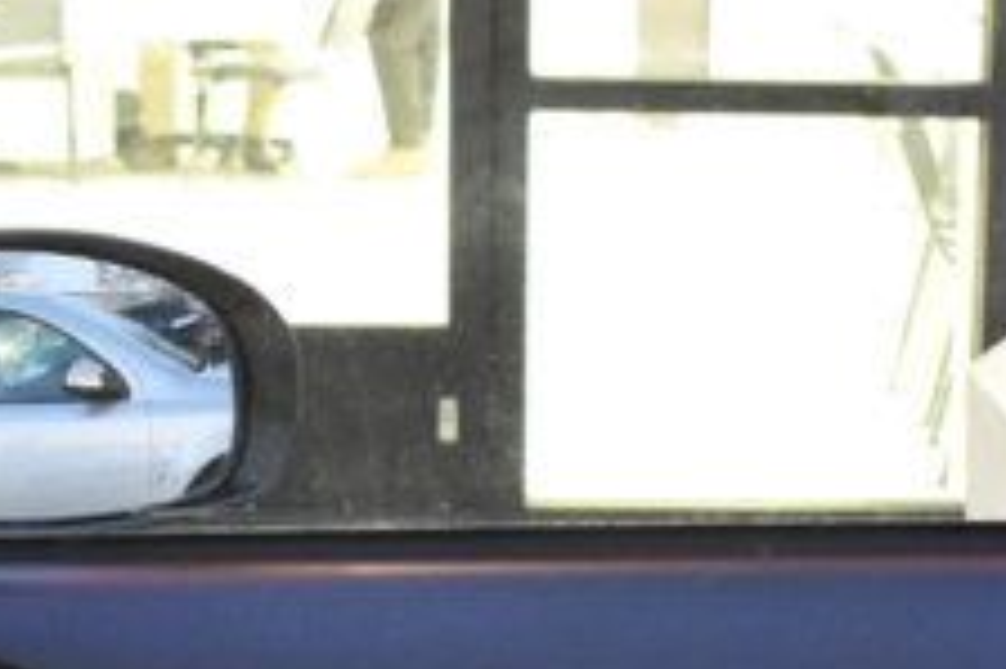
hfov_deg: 15.0
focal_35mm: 137
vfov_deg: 9.9
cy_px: 772
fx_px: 3825
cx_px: 620
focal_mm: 20
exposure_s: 1/20
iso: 3200
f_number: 3.8
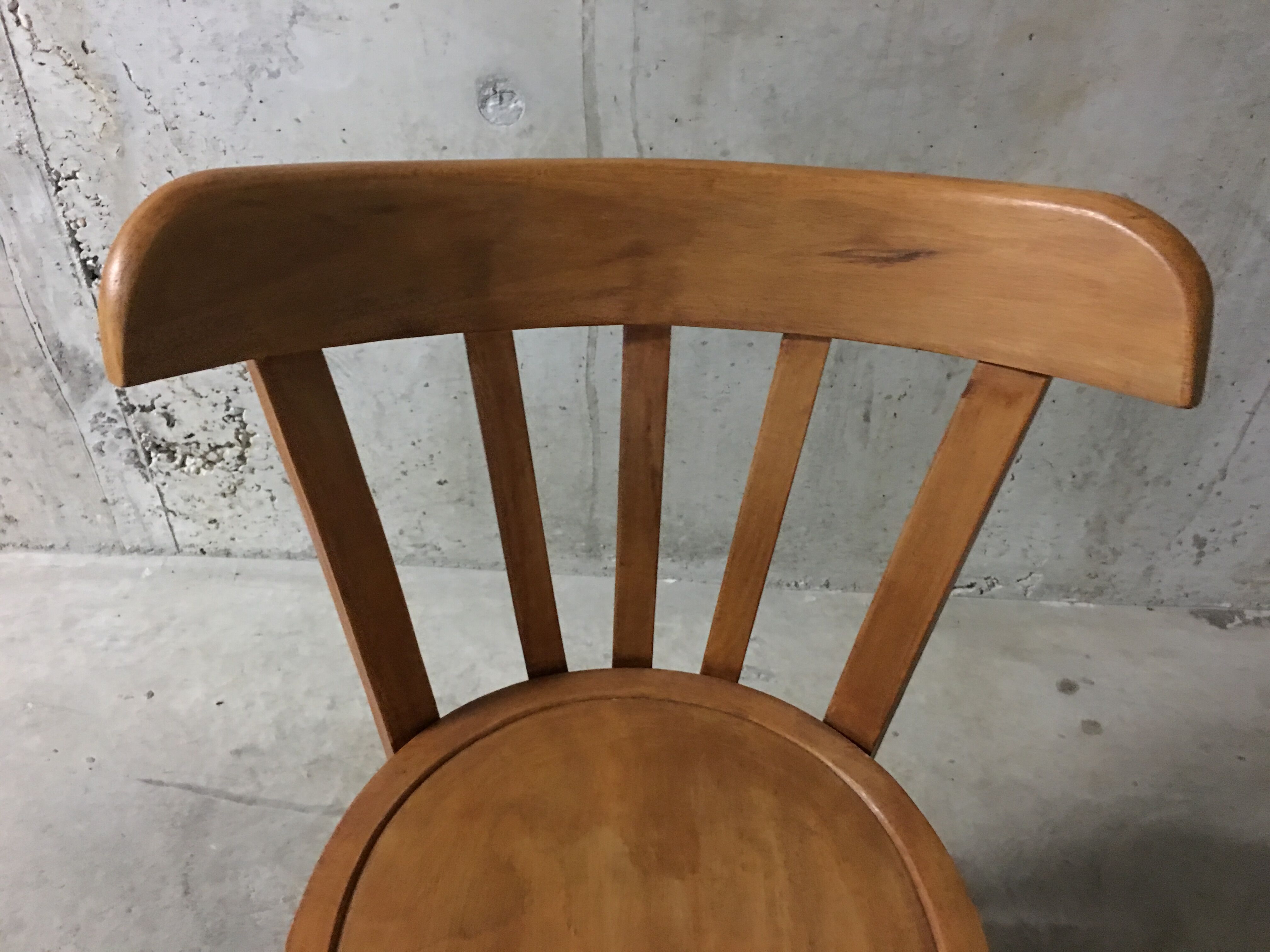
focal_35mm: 29
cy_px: 476
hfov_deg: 61.7
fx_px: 1064
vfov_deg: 48.2
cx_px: 635
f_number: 2.2
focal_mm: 4.15
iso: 125
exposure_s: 1/4
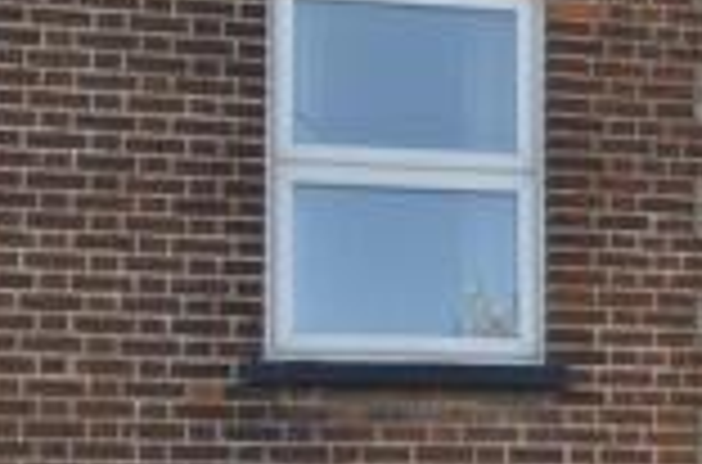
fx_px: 2702
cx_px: 1053
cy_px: 405
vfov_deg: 9.8
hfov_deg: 13.9
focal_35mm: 139
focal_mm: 22
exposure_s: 1/200
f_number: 7.1
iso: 200
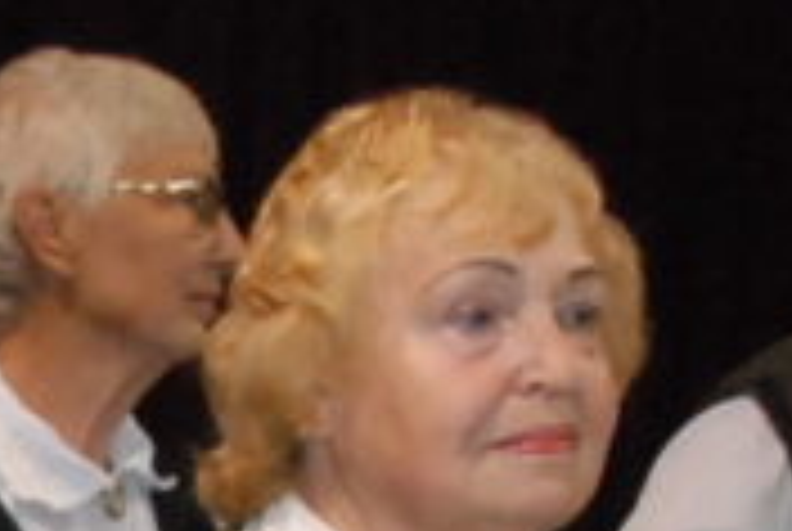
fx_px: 4231
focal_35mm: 192
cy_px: 767
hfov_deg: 10.4
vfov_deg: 7.1
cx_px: -306
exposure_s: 1/100
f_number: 5.6
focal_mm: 22
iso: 1600
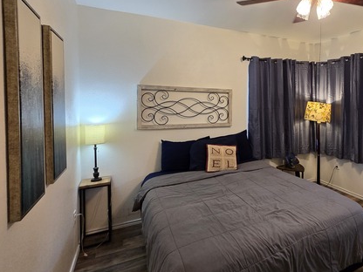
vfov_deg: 65.4
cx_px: 264
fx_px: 210
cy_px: 109
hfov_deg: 76.9
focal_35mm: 20
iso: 200
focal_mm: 2.2
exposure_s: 1/60
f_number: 2.2
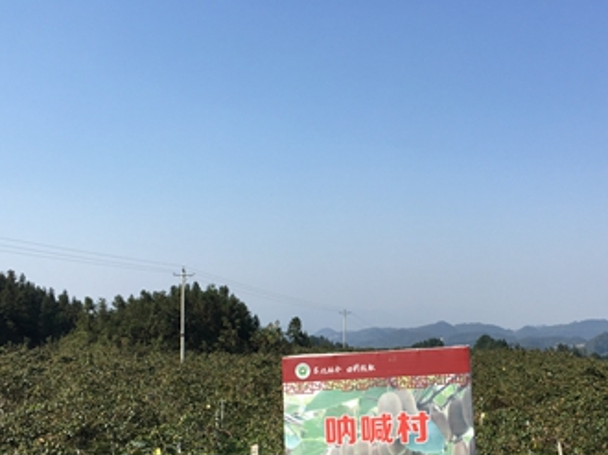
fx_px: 772
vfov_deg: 32.3
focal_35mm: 44
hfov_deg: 42.8
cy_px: 334
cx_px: 361
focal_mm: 4.15
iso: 25
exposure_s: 1/1374
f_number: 2.2
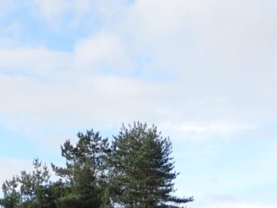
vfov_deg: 10.0
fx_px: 1178
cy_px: 219
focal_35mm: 147
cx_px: 241
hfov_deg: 13.3
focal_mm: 8.4
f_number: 4.5
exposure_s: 1/400
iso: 100
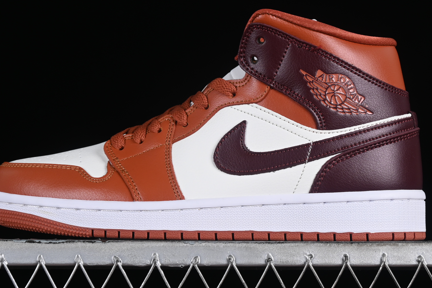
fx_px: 1392
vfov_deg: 11.8
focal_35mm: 116
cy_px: 105
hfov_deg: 17.6
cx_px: 209
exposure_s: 1/80
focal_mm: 50
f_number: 8
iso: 160
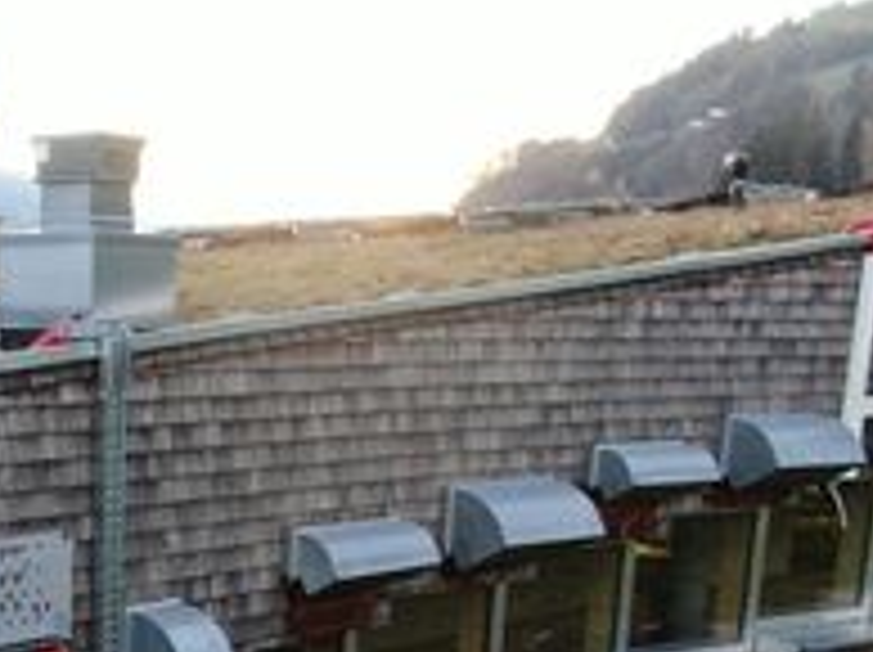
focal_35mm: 62
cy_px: 717
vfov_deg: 22.3
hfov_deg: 29.7
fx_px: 1562
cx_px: 63
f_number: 2.8
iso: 100
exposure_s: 1/30
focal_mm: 4.39
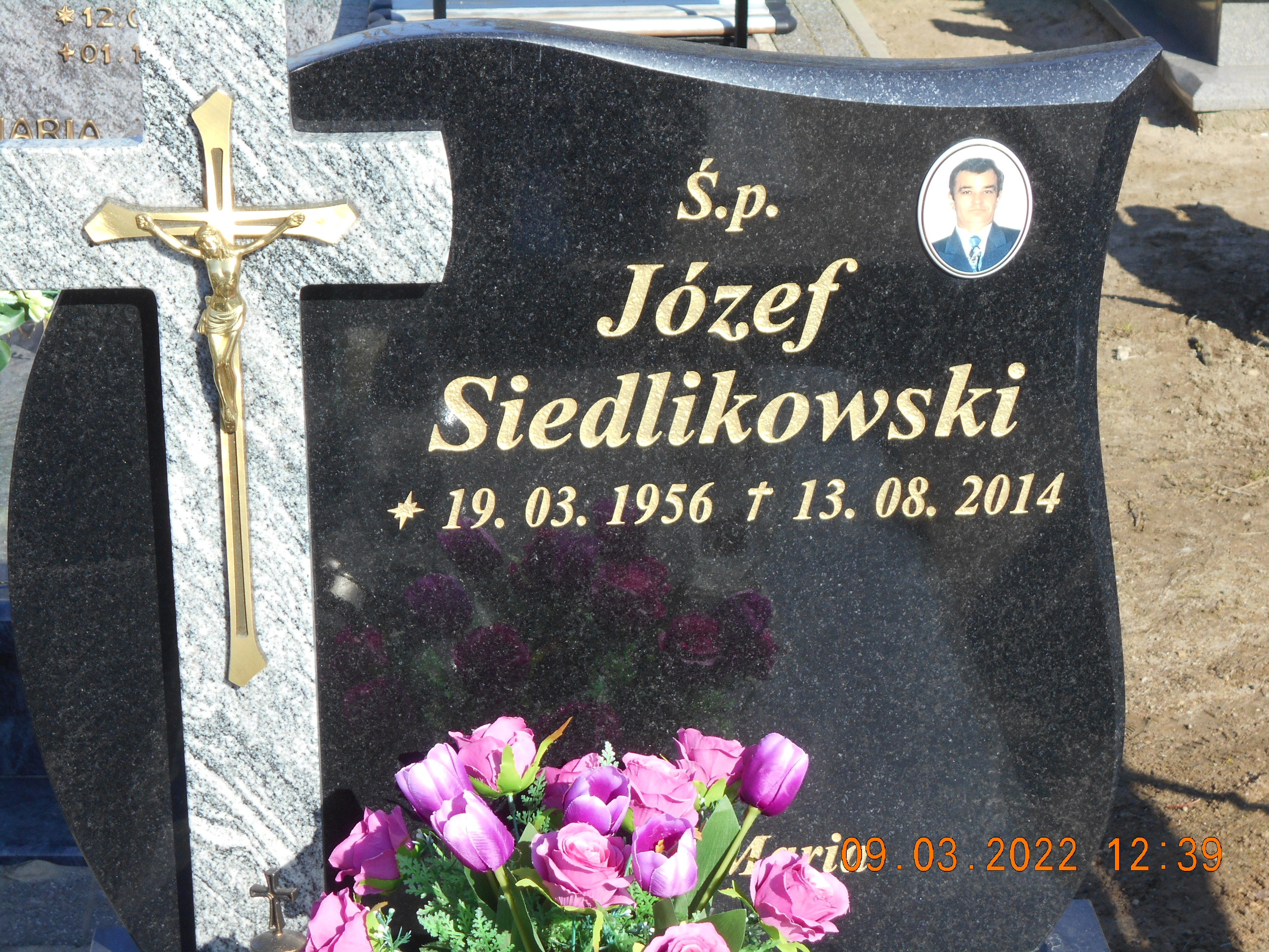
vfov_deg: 17.2
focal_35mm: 86
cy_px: 476
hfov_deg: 22.8
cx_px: 634
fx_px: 3153
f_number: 6.3
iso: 80
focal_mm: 15.4
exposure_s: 1/160
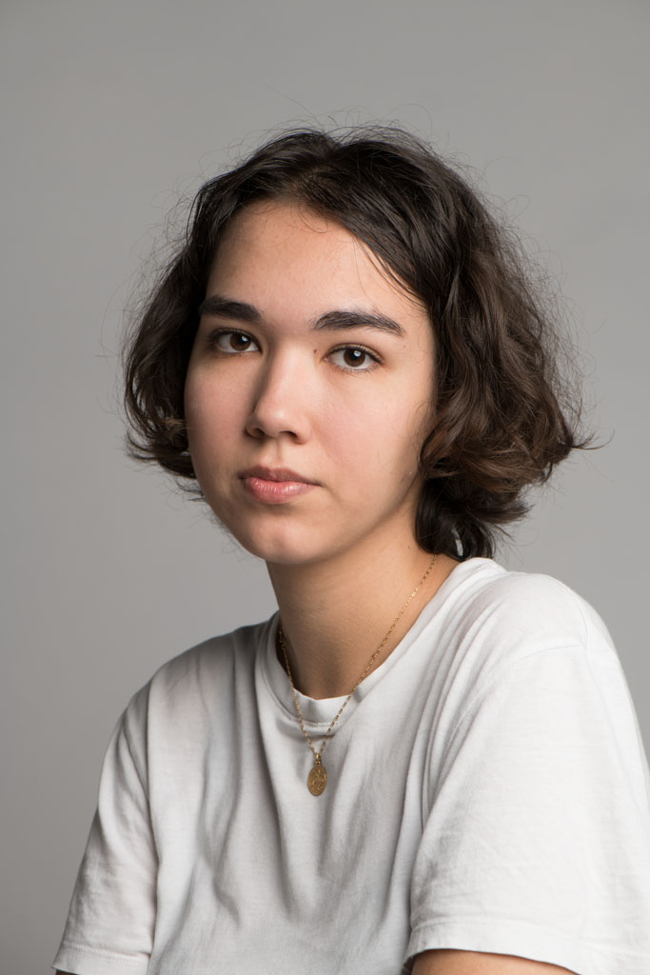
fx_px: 2843
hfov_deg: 13.0
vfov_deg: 19.5
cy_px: 488
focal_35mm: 105
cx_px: 325
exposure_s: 1/160
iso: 100
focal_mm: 105
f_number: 9
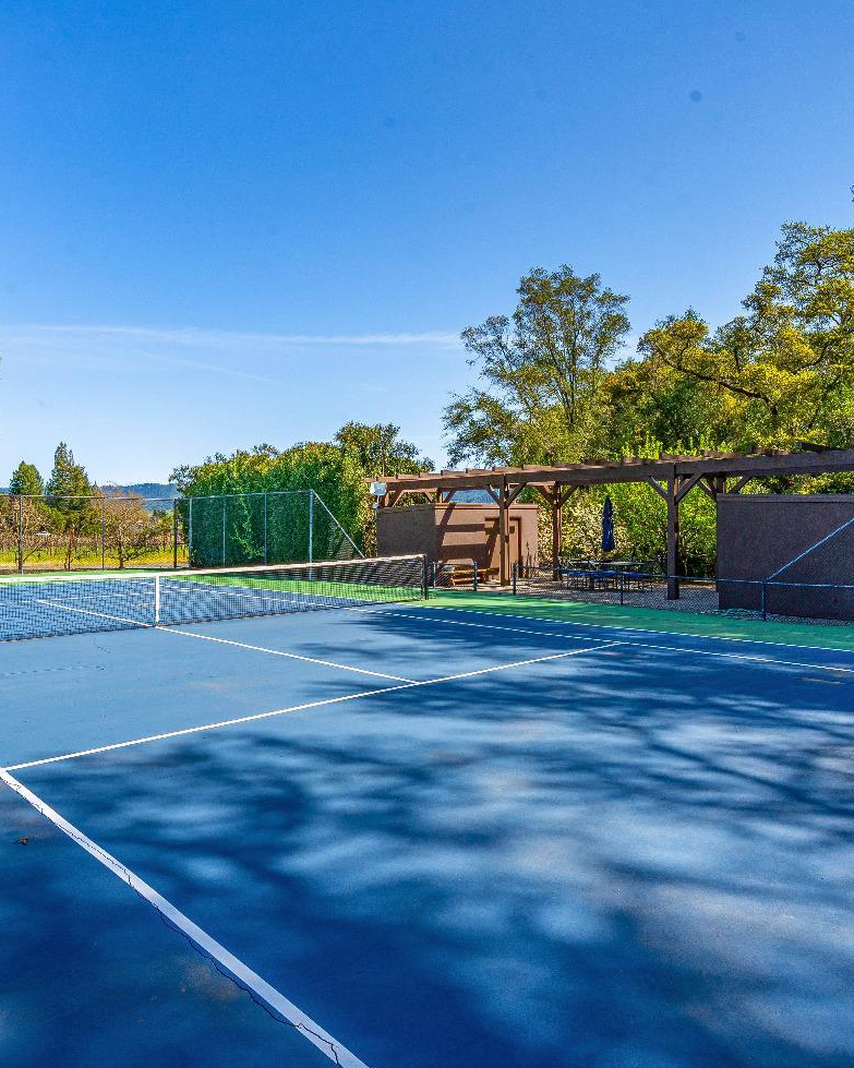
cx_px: 401
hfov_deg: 60.8
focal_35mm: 23
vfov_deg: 72.6
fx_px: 727
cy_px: 536
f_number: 11
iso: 320
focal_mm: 16
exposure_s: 1/320
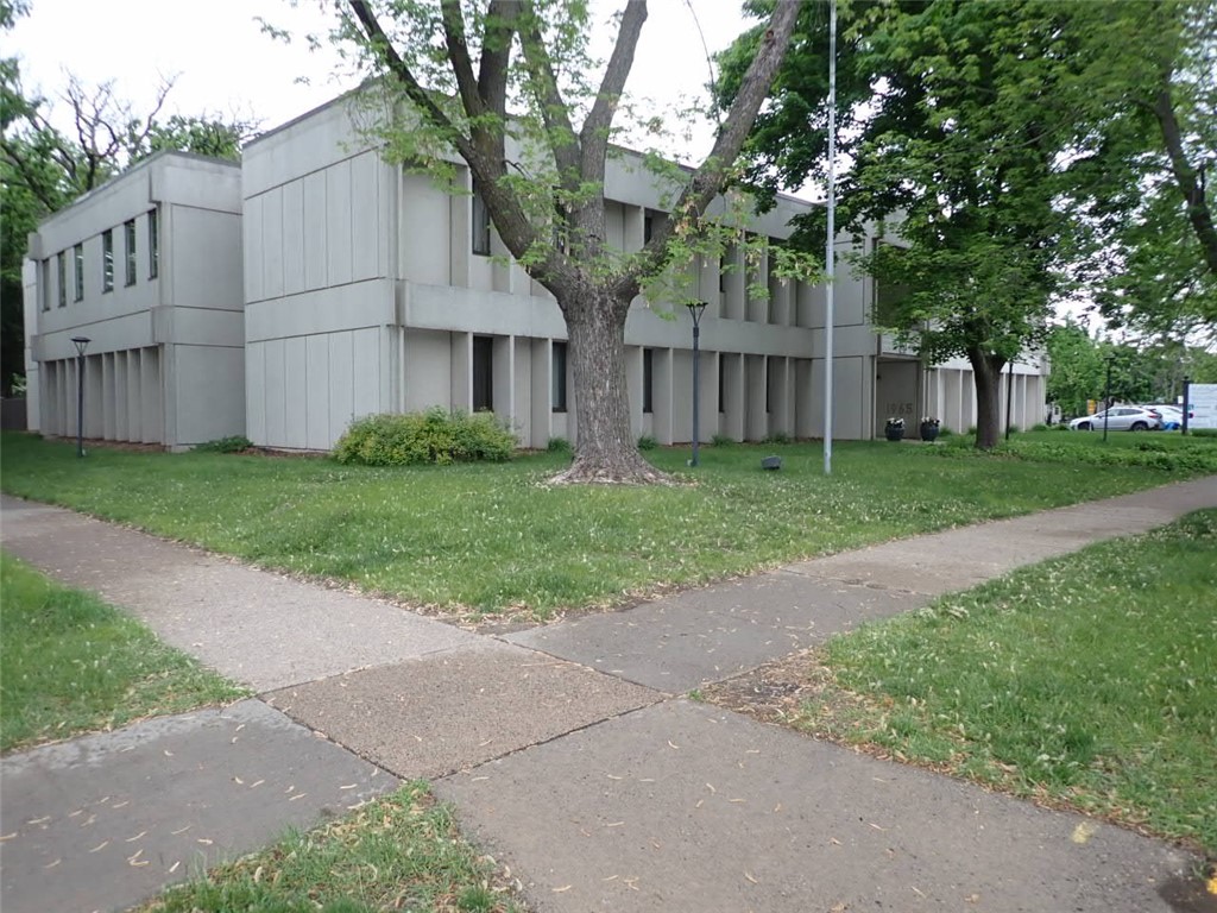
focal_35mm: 25
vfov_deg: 54.9
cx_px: 608
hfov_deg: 69.4
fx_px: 879
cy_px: 456
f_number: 2
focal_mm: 4.5
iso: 100
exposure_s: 1/160
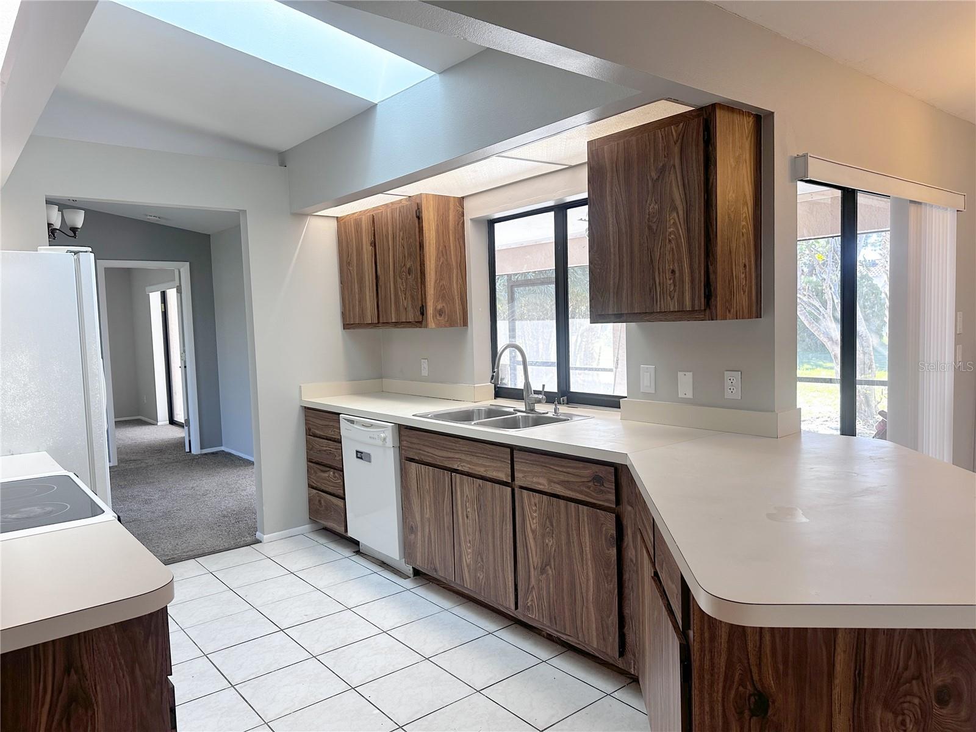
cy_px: 366
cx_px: 488
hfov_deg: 71.6
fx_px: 677
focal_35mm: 24
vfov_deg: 56.8
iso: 100
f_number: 1.78
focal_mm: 6.86
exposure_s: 1/120
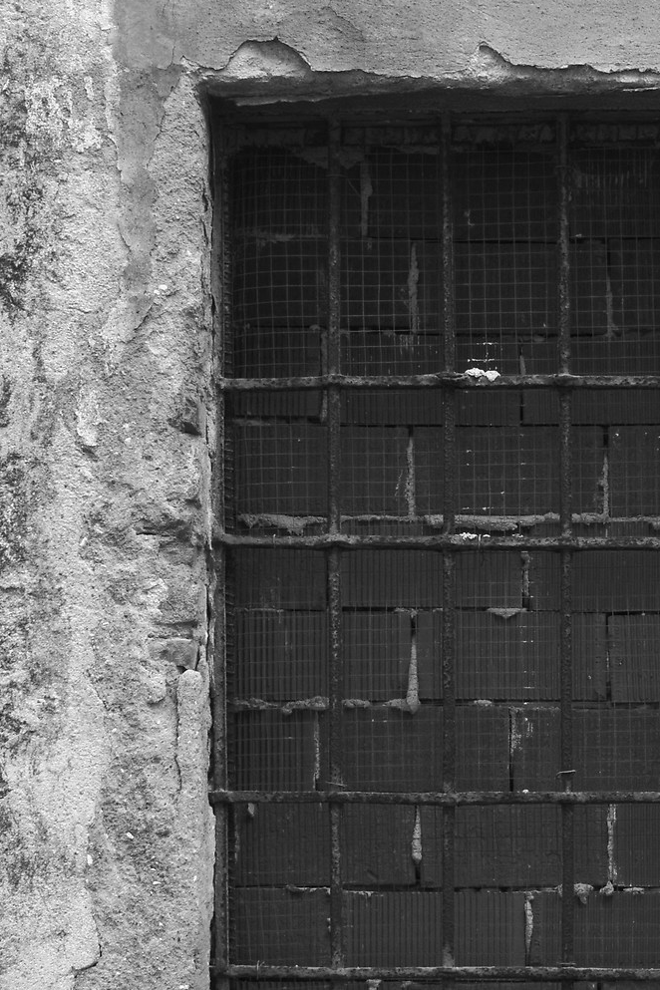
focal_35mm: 87
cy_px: 362
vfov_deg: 23.3
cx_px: 643
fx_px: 2392
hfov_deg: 15.5
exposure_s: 1/40
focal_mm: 24
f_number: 9
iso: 250
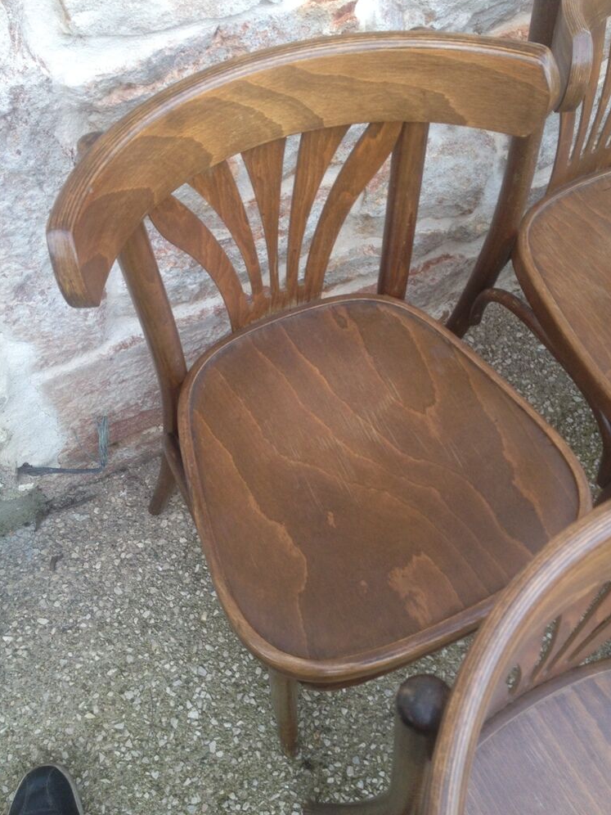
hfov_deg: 39.7
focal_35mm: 36
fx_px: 847
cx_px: 311
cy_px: 397
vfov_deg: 51.3
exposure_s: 1/120
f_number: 2.4
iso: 80
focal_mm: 4.28
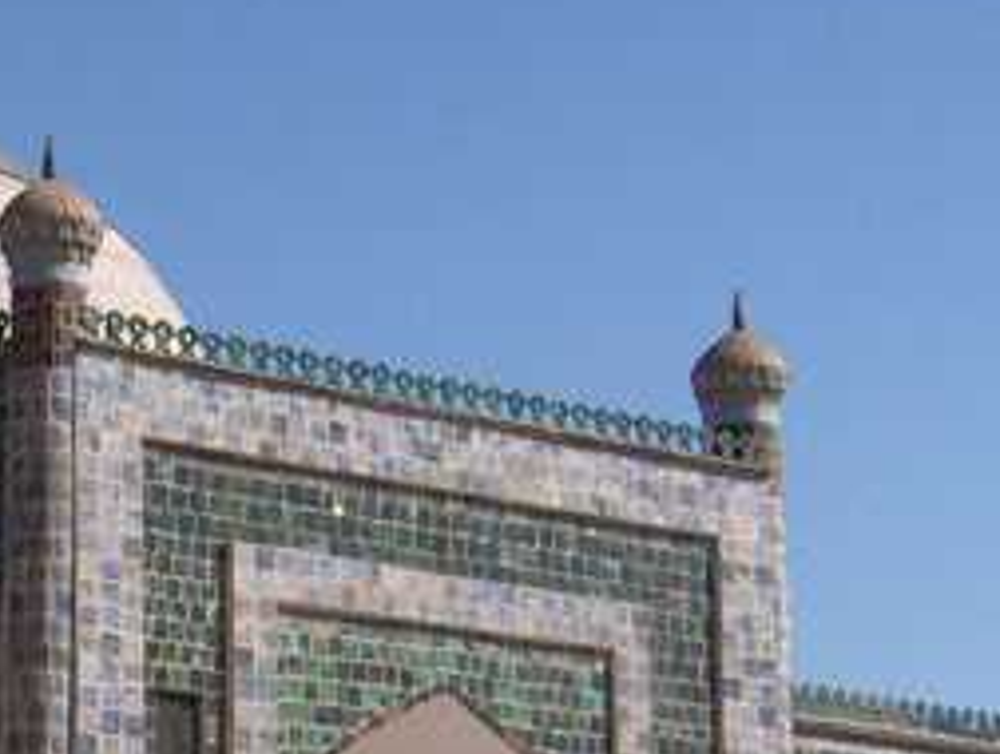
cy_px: 821
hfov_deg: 14.1
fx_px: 3965
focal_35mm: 137
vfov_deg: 10.7
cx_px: -95
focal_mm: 8
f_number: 4.8
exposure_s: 1/1149
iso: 100
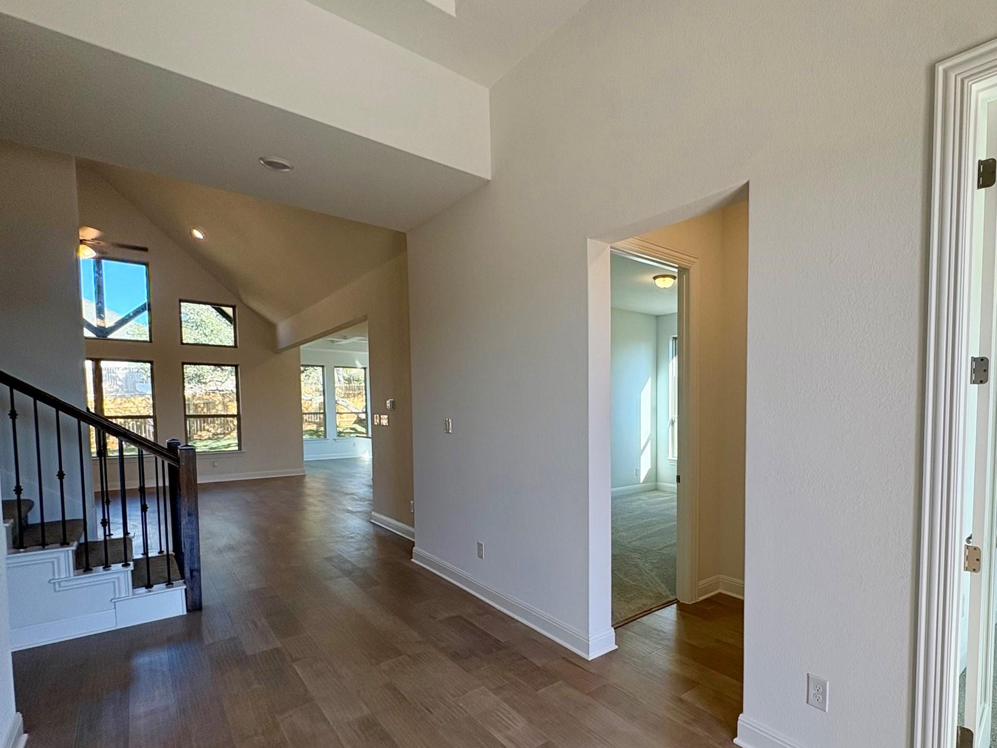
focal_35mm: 18
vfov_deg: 71.1
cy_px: 436
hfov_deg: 85.8
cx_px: 631
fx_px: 518
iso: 64
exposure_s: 1/136
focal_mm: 2.22
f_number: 2.2
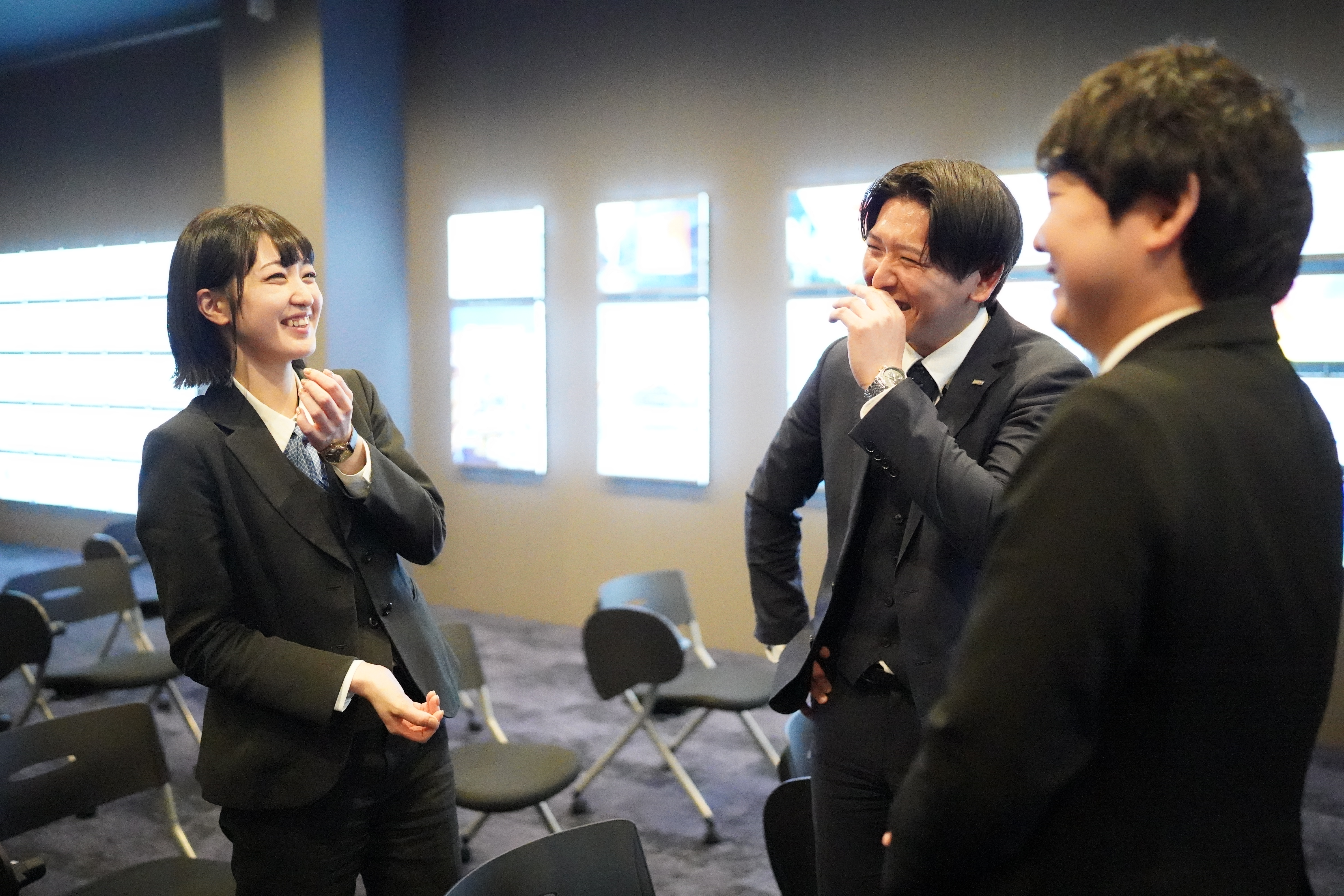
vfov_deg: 37.9
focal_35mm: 35
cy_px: 448
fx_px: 1307
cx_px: 672
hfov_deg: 54.4
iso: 32000
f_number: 1.4
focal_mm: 35
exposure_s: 1/4000
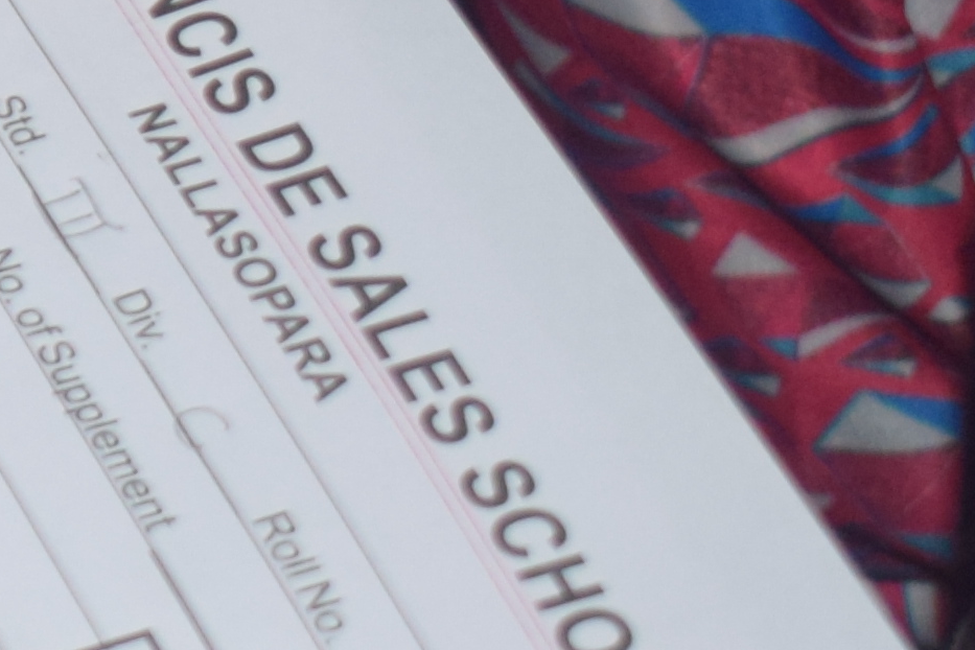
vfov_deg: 5.1
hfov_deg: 7.0
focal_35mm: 270
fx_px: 7312
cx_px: -1709
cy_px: -286
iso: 720
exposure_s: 1/80
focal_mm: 28
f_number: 4.5
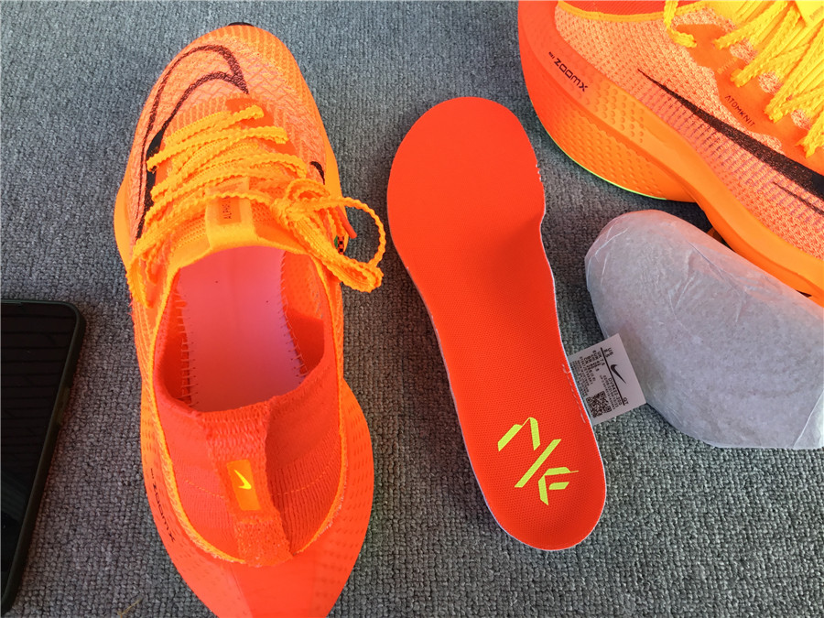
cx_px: 412
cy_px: 309
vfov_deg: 45.4
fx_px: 738
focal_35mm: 31
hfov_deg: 58.4
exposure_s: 1/100
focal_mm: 3.3
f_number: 2.4
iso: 32
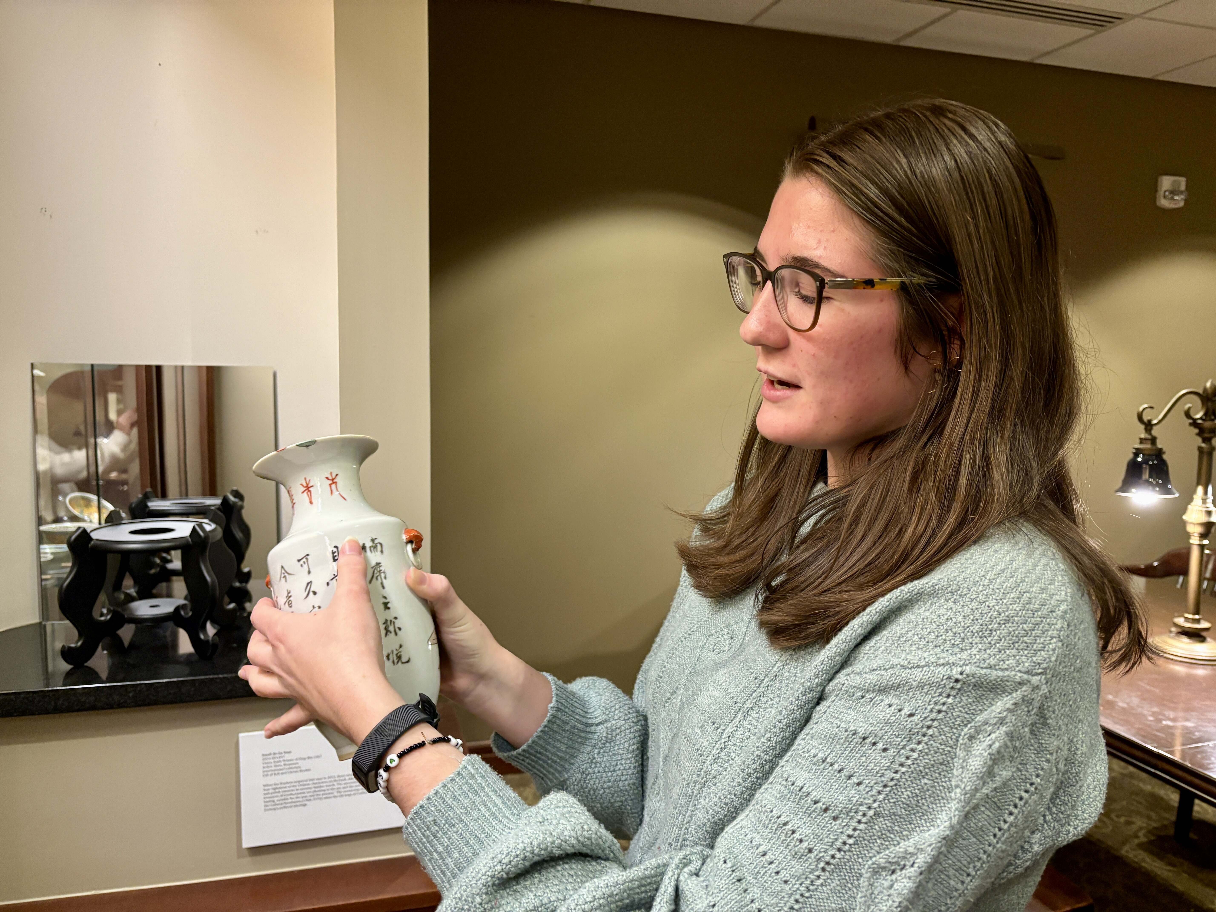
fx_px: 913
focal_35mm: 26
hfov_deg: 67.3
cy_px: 456
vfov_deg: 53.1
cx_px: 608
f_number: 1.6
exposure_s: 1/60
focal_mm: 5.96
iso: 250
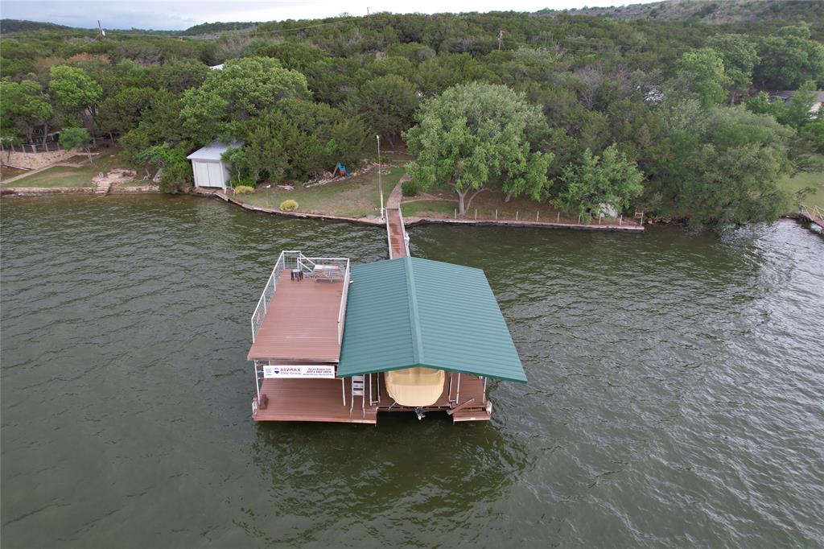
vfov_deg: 57.2
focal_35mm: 22
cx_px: 412
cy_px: 274
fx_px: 503
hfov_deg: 78.6
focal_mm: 8.38
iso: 120
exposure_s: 1/180
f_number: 2.8
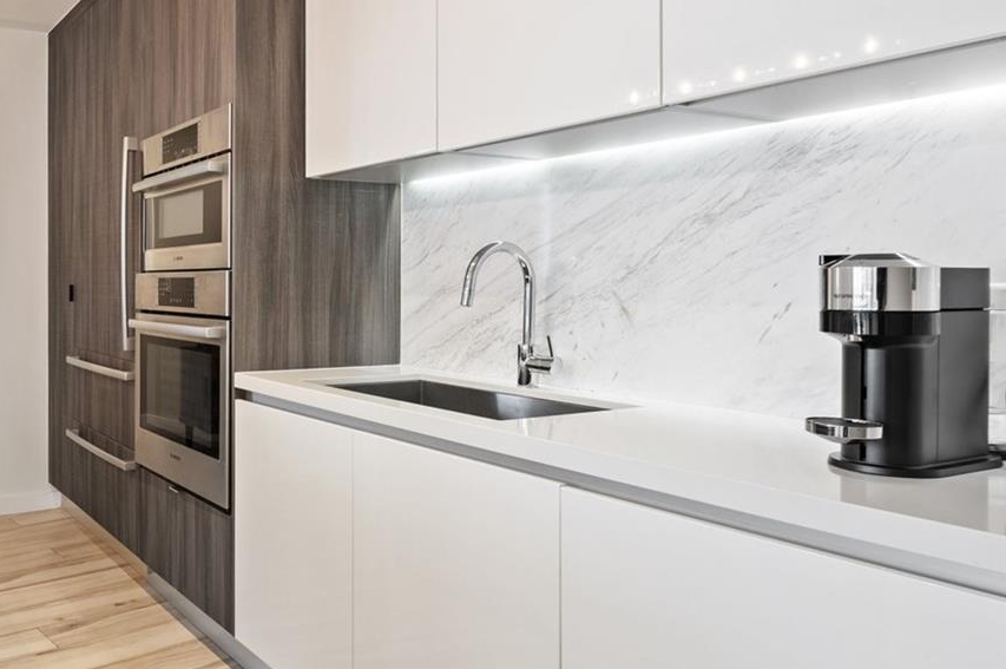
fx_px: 838
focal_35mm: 30
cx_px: 204
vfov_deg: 43.5
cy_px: 326
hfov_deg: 57.4
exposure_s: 1/3
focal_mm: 16
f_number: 8
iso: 200
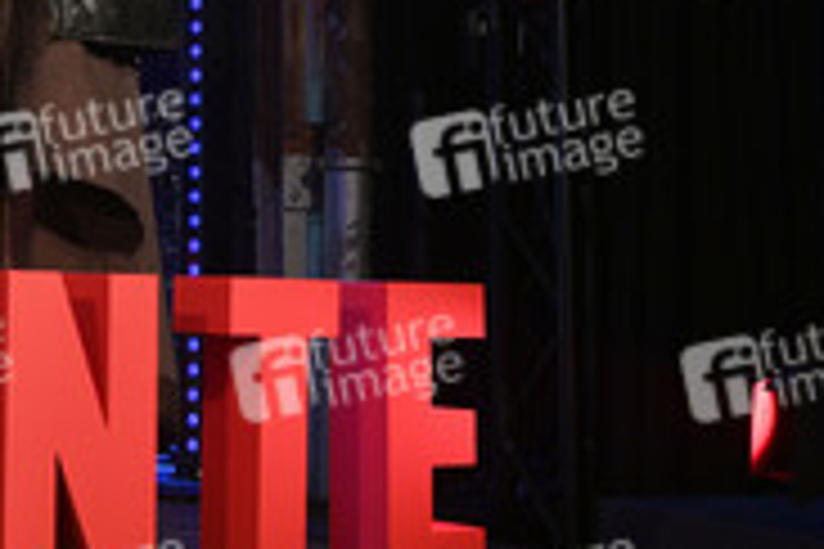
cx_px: -43
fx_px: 1808
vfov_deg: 17.0
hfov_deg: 24.3
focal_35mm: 79
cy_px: 32
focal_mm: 32
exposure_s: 1/200
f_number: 5.6
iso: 2500
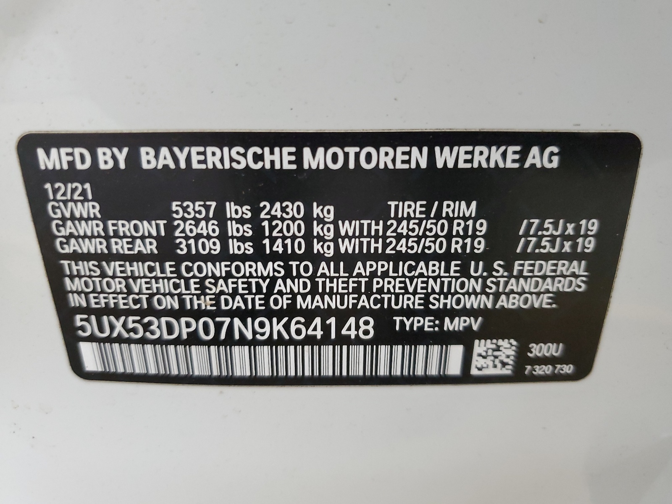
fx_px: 505
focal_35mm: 26
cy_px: 252
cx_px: 336
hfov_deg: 67.3
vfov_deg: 53.1
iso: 205
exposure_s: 1/60.2
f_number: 1.5
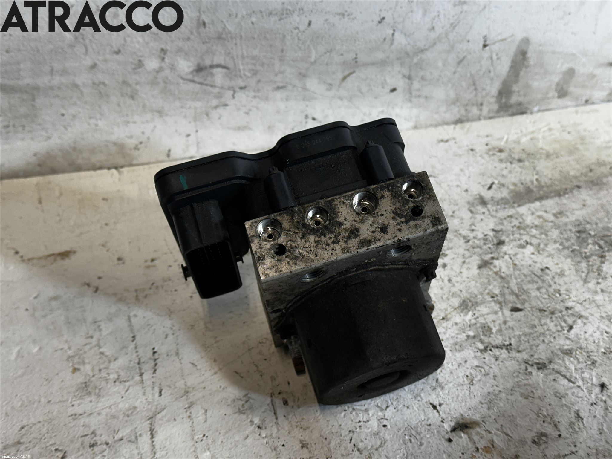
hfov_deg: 39.7
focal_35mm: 48
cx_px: 306
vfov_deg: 30.3
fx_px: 849
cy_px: 230
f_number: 1.78
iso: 40
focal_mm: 6.86
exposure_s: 1/50
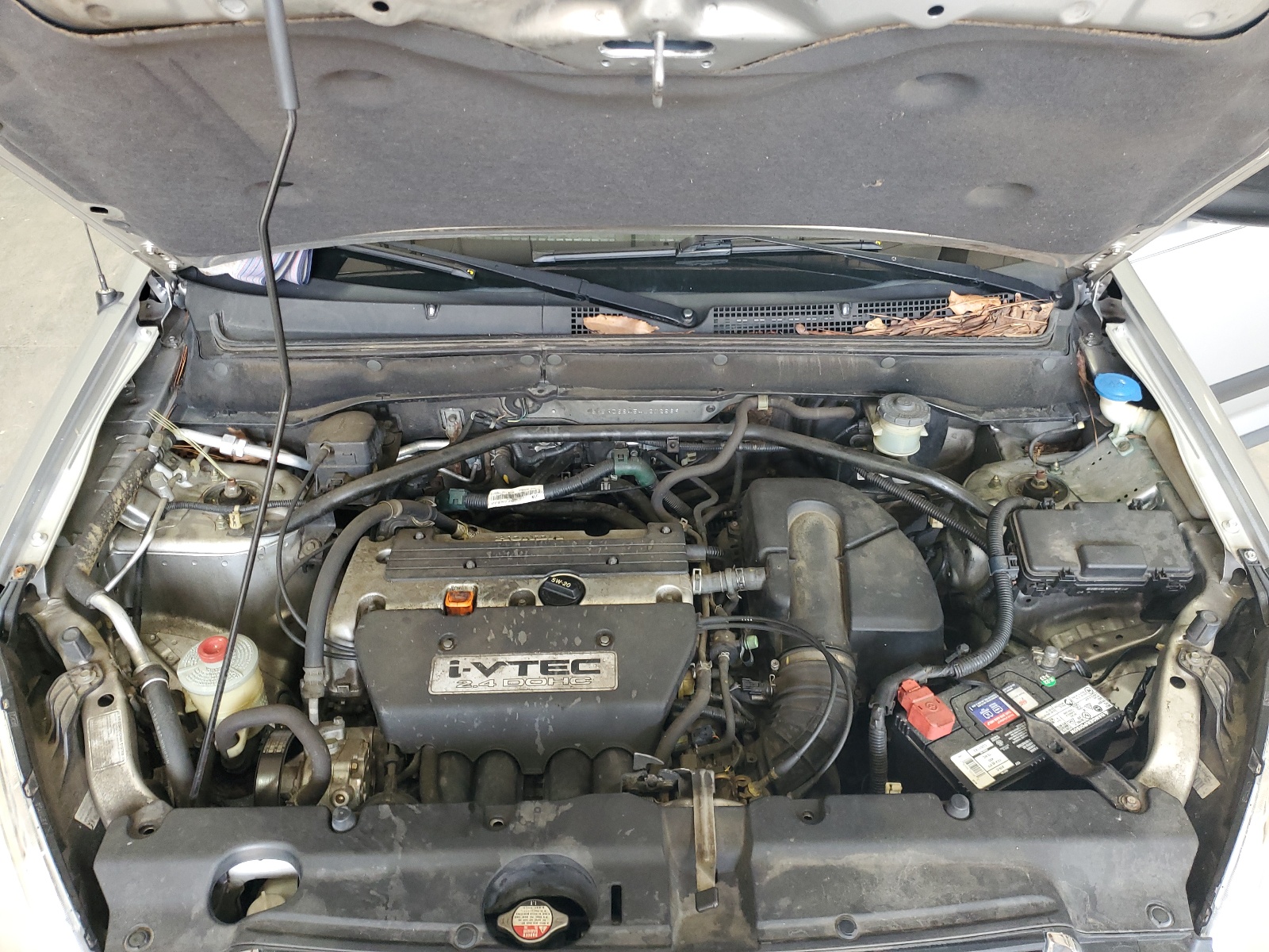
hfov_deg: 67.3
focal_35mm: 26
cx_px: 634
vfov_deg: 53.1
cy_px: 476
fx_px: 953
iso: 119
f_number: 1.5
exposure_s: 1/60.2
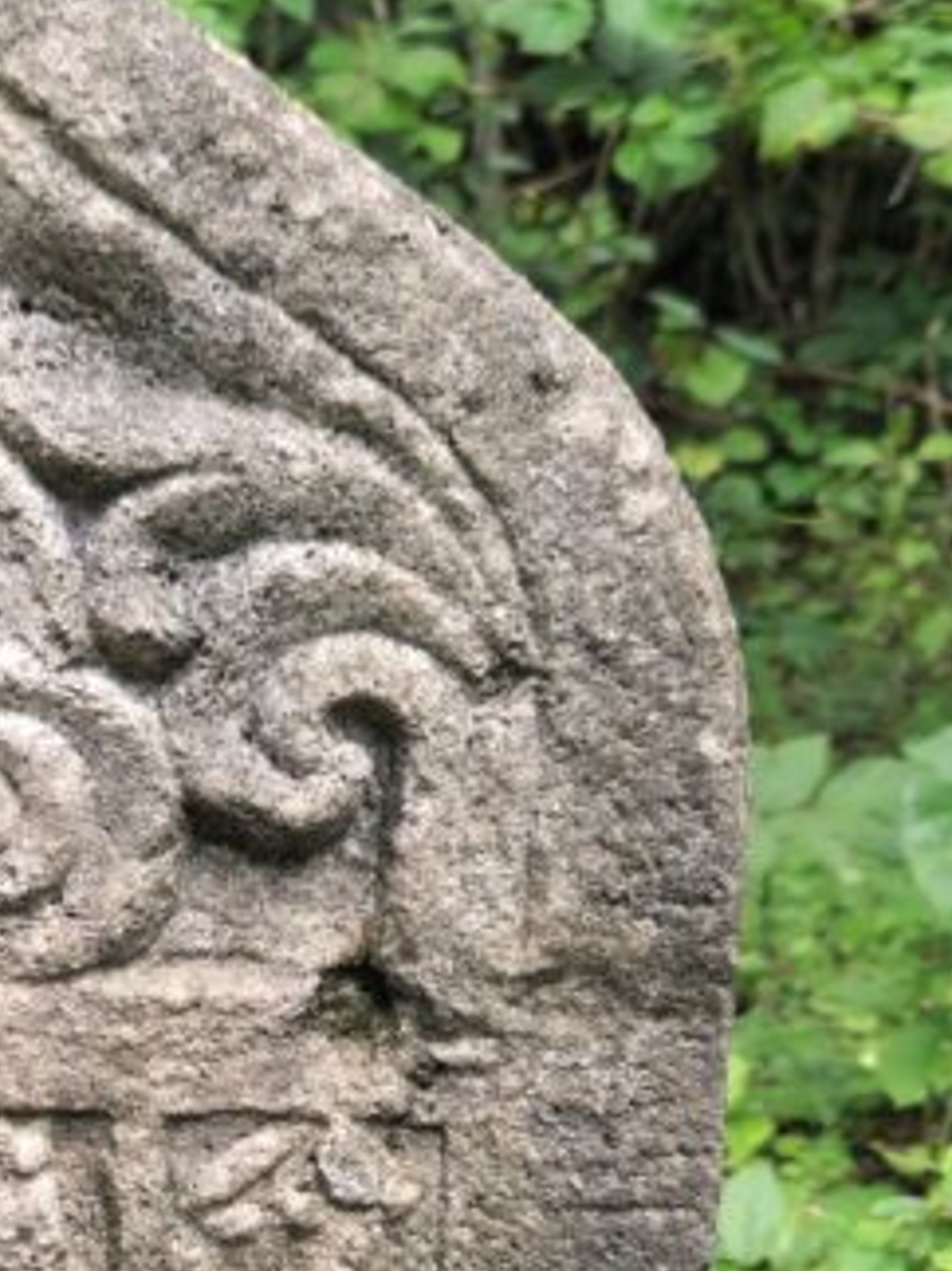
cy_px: 1027
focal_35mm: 73
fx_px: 2679
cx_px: -87
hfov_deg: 19.3
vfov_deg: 26.2
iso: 25
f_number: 1.8
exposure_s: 1/100
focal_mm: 5.4
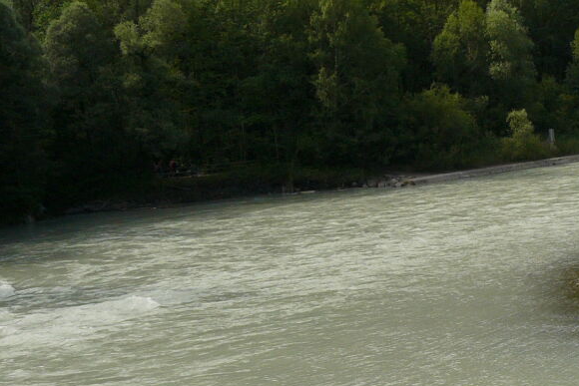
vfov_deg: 14.6
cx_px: 574
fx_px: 1496
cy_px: 323
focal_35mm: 93
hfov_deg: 21.2
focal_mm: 6
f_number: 5.6
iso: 100
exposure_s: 1/250
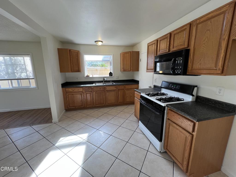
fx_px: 89
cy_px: 88
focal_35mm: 13
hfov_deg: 106.2
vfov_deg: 89.9
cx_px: 118
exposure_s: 1/120
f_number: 1.8
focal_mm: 1.57
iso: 80
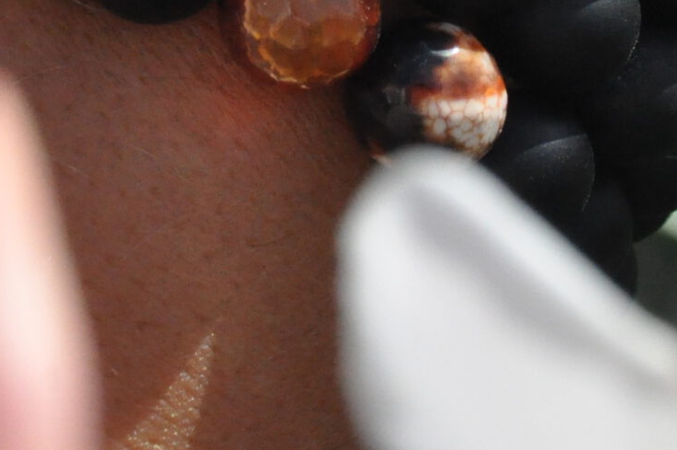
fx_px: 7830
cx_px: 259
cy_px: -168
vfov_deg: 3.3
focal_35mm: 417
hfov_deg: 5.0
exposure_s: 1/2500
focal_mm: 80
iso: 2000
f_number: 13
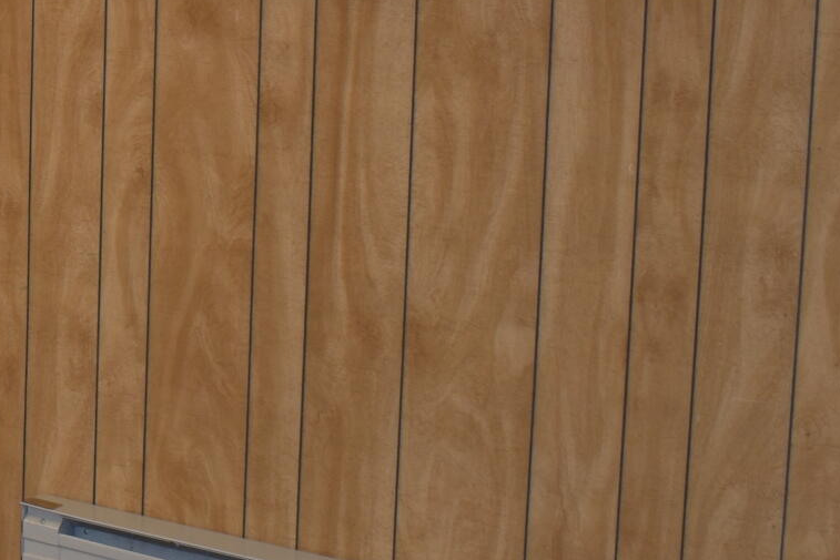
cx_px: -297
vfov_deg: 12.8
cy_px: 180
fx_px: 2497
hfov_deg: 17.7
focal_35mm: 107
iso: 200
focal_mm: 18
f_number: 3.5
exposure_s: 1/30
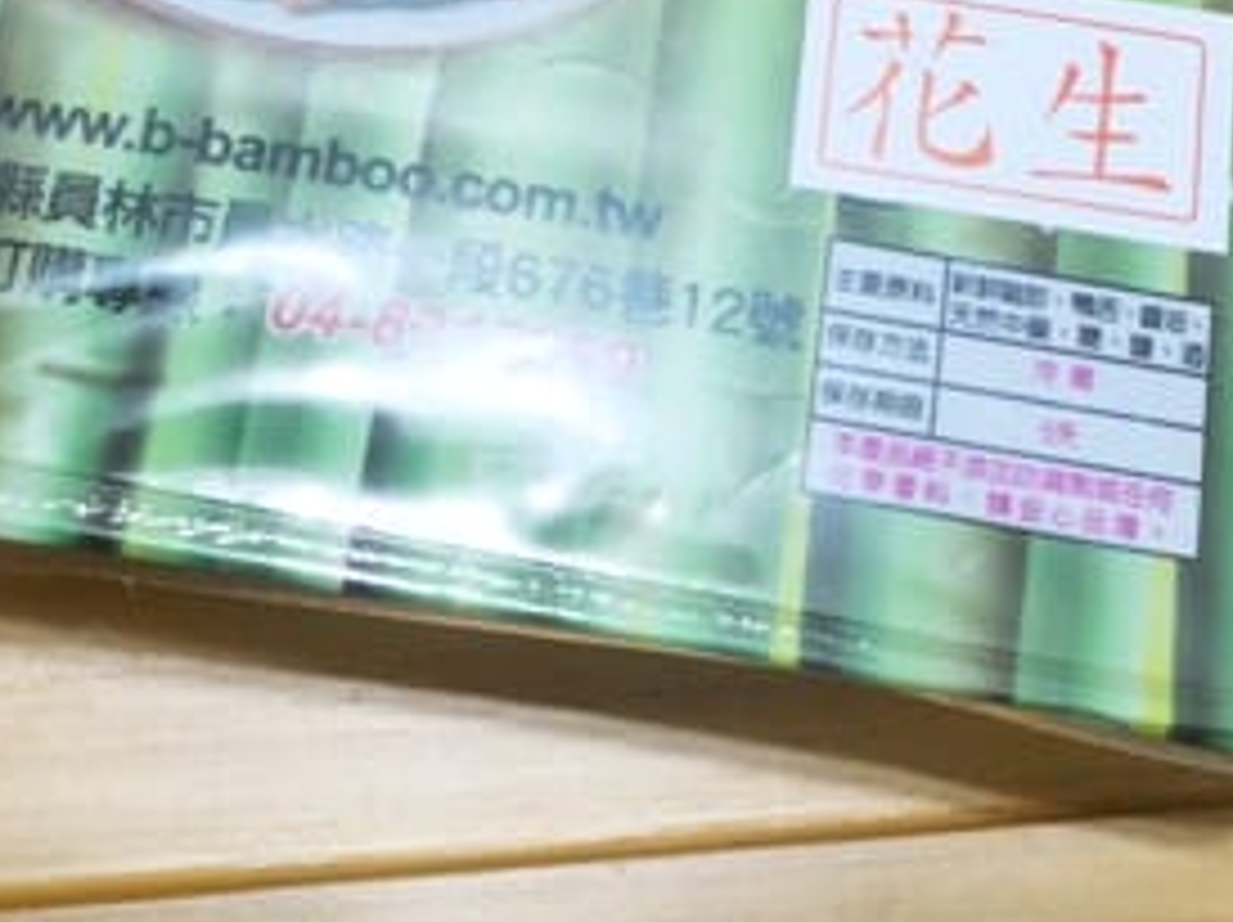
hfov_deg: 26.5
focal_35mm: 73
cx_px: 398
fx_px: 2598
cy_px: -94
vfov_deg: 19.3
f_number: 10
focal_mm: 15
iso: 3200
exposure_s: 1/25
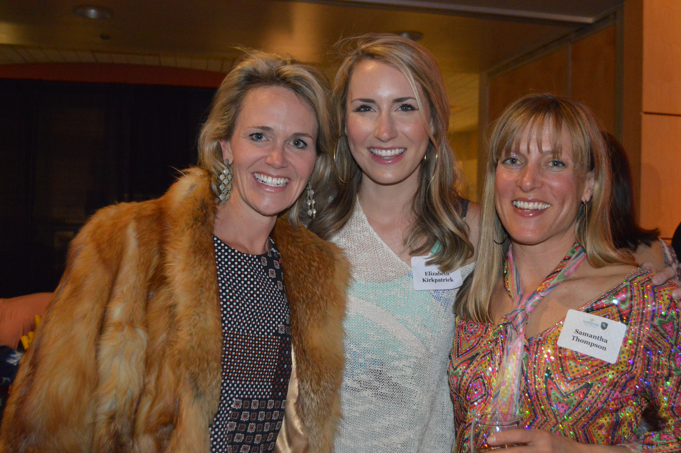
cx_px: 340
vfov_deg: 34.1
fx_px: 737
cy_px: 226
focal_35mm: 39
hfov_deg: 49.6
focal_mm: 26
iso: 3200
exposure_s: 1/60
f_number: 4
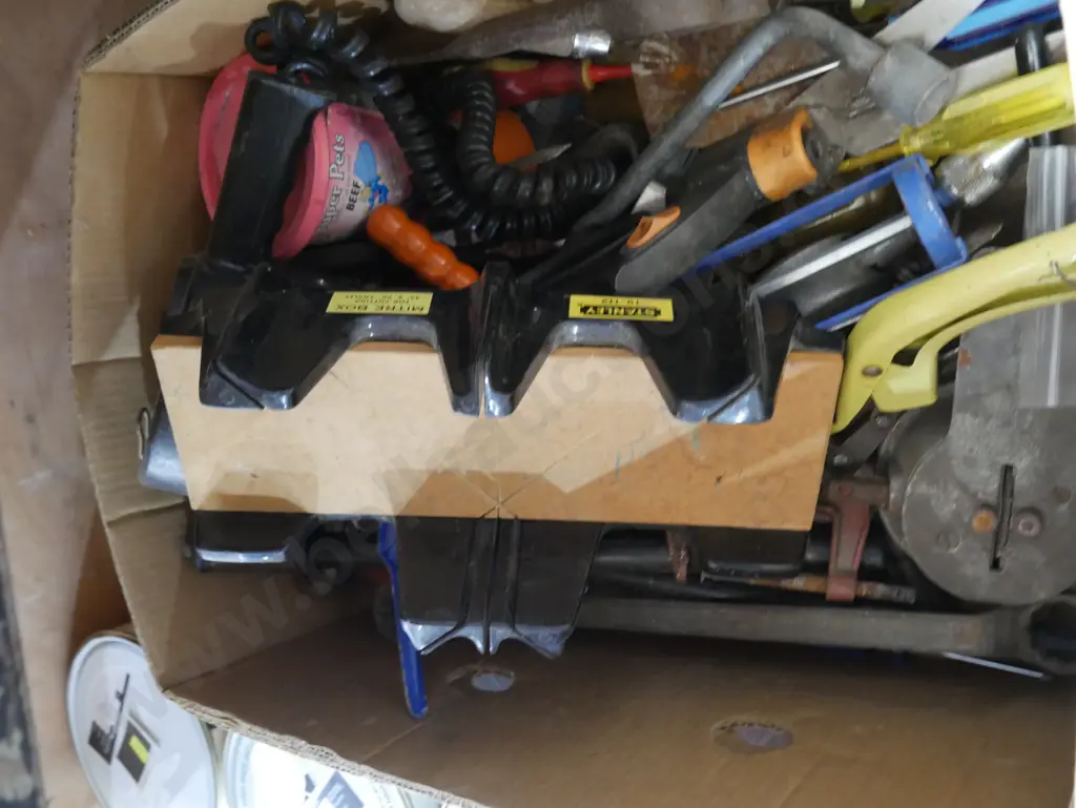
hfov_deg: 53.9
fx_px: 1057
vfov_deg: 41.8
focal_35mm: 34
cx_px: 538
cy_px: 404
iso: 3200
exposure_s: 1/20
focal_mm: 17
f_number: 4
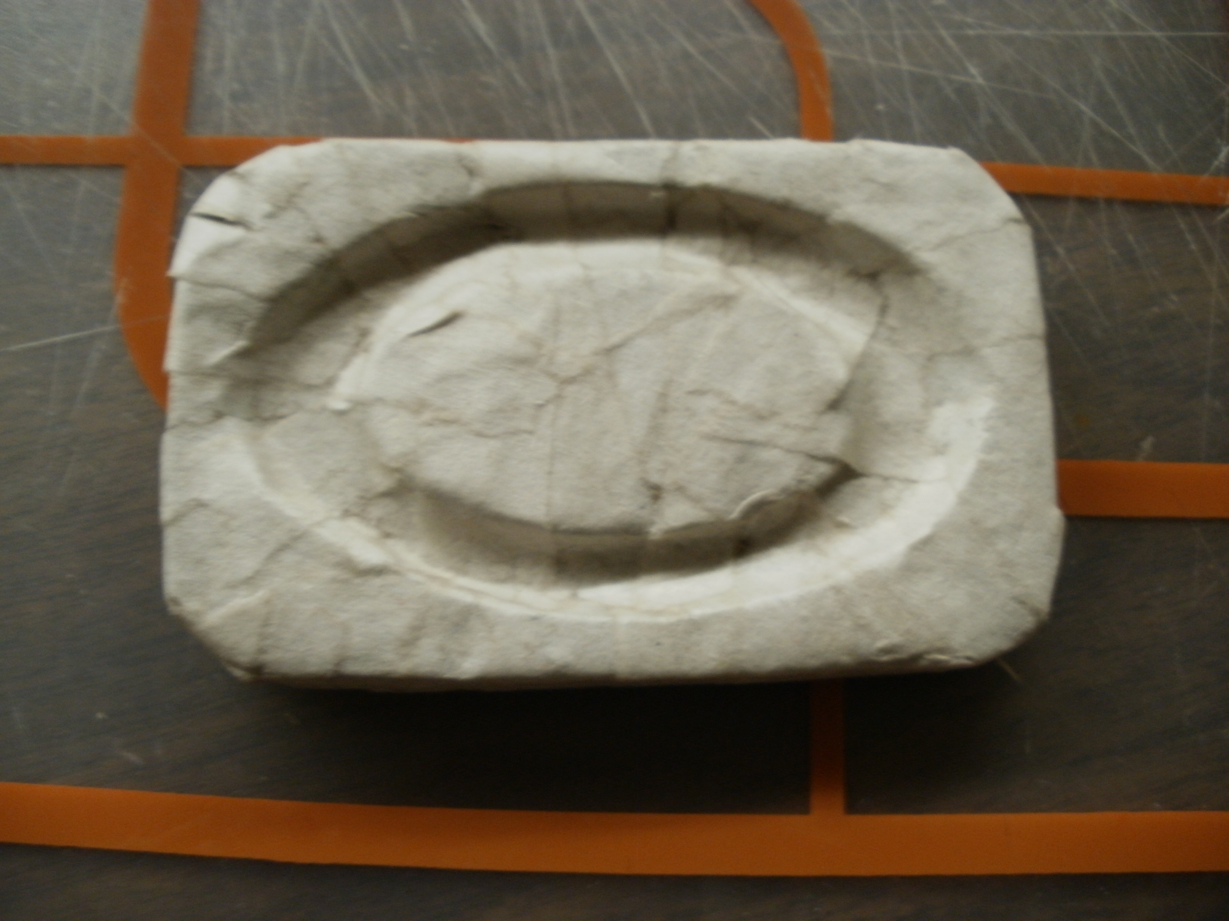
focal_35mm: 36
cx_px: 614
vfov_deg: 39.7
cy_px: 460
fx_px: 1278
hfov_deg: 51.4
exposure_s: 1/6
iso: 125
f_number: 3.5
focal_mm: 6.3
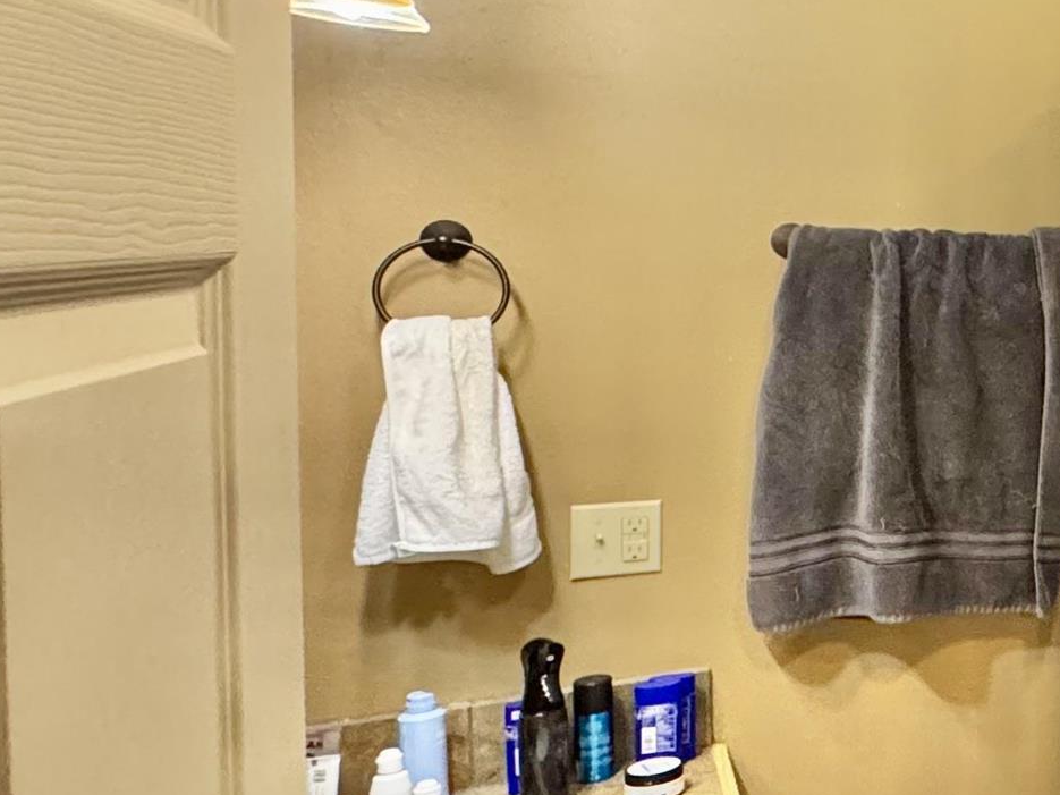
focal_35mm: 46
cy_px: 302
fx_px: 1408
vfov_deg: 31.4
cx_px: 1603
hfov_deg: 27.6
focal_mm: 2.22
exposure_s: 1/60
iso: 400
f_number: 2.2
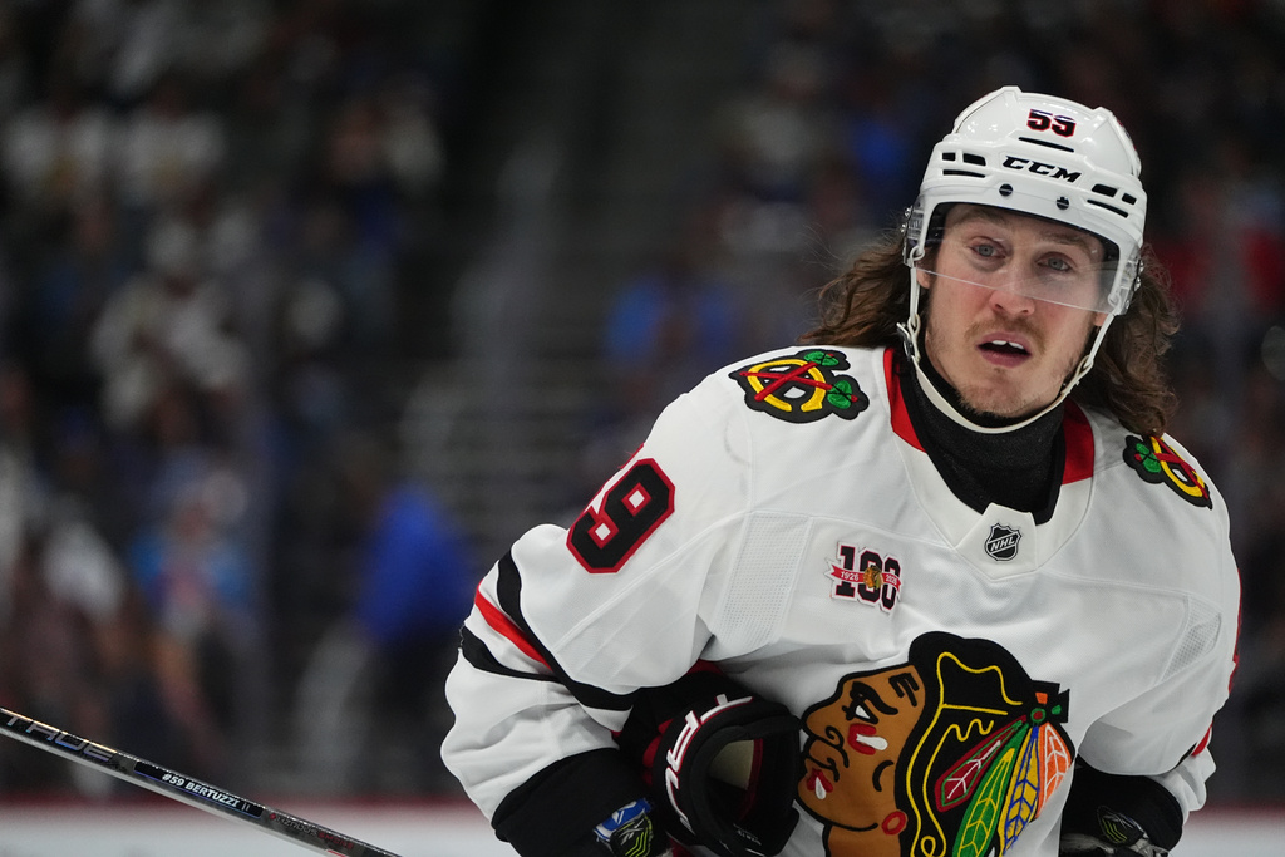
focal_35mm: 352
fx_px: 12565
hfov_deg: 5.9
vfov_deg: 3.9
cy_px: 428
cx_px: 642
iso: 6400
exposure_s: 1/1600
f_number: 5.6
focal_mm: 352
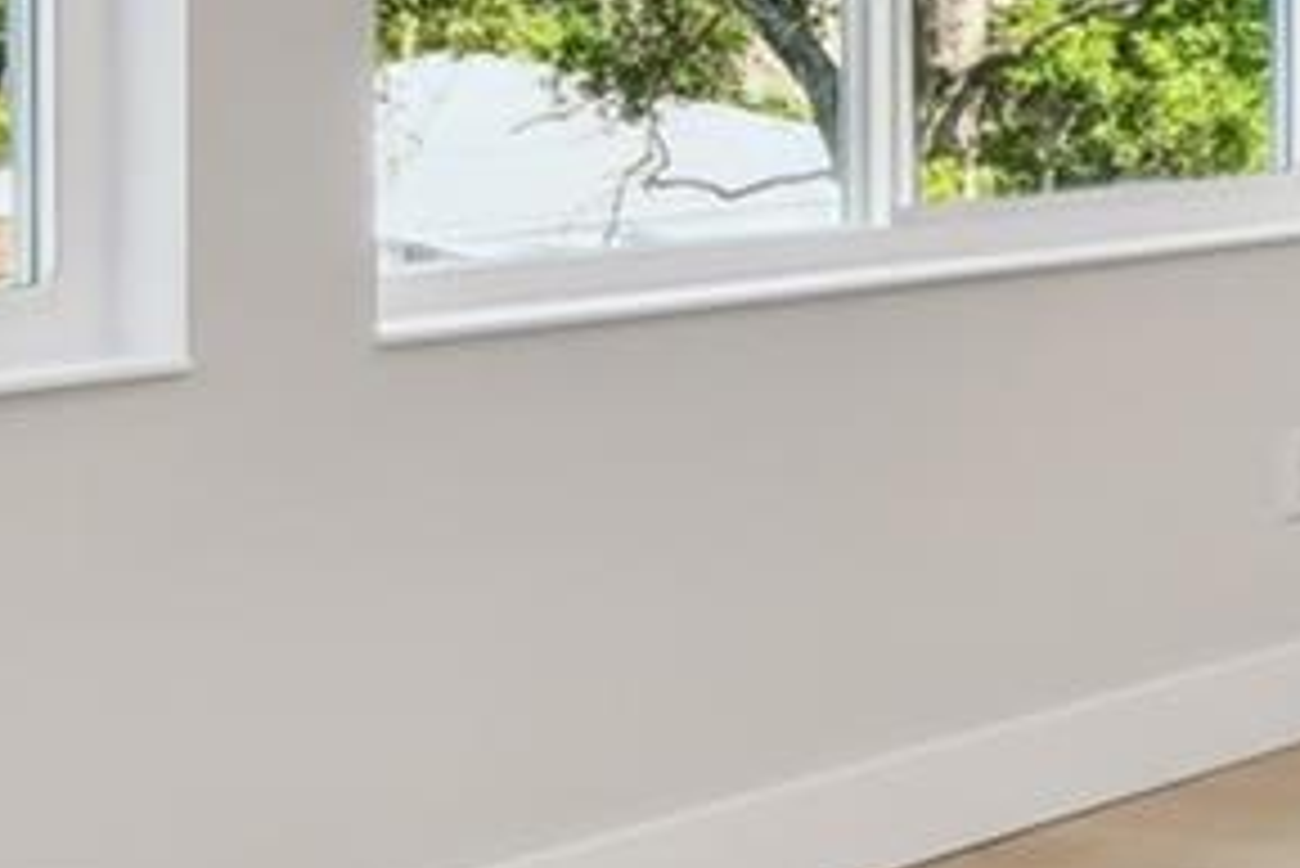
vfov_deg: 16.1
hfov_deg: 18.1
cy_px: -18
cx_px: 2474
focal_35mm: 83
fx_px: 2999
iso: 100
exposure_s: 1/20
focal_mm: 10
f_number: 7.1
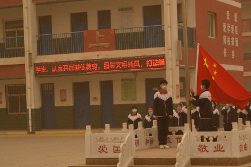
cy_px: 120
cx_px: 160
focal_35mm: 104
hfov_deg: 19.6
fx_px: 725
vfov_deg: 13.1
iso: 400
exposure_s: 1/640
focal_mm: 38
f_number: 5
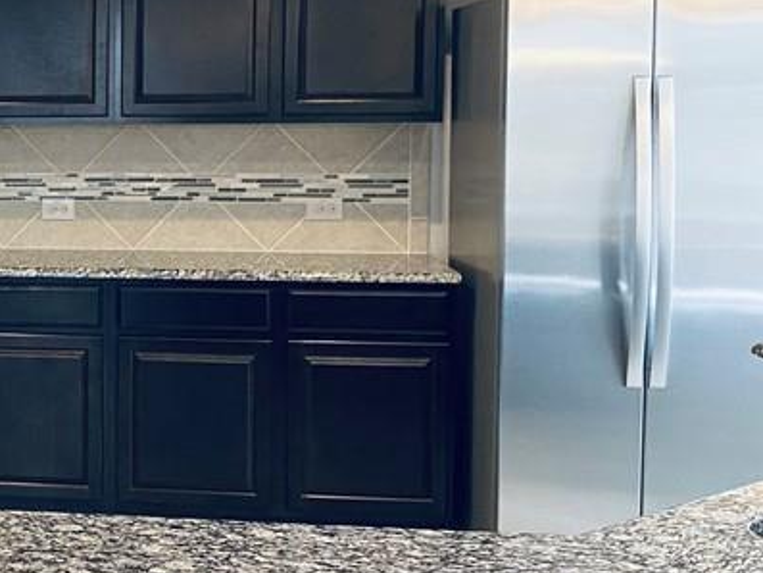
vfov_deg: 21.9
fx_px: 1477
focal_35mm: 67
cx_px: -65
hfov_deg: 26.7
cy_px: 227
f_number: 1.8
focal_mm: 4.25
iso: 160
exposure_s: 1/60
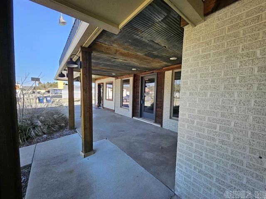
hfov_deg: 106.2
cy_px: 100
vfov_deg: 89.9
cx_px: 133
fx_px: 100
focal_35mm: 13
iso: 40
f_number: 2.2
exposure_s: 1/262
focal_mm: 1.74
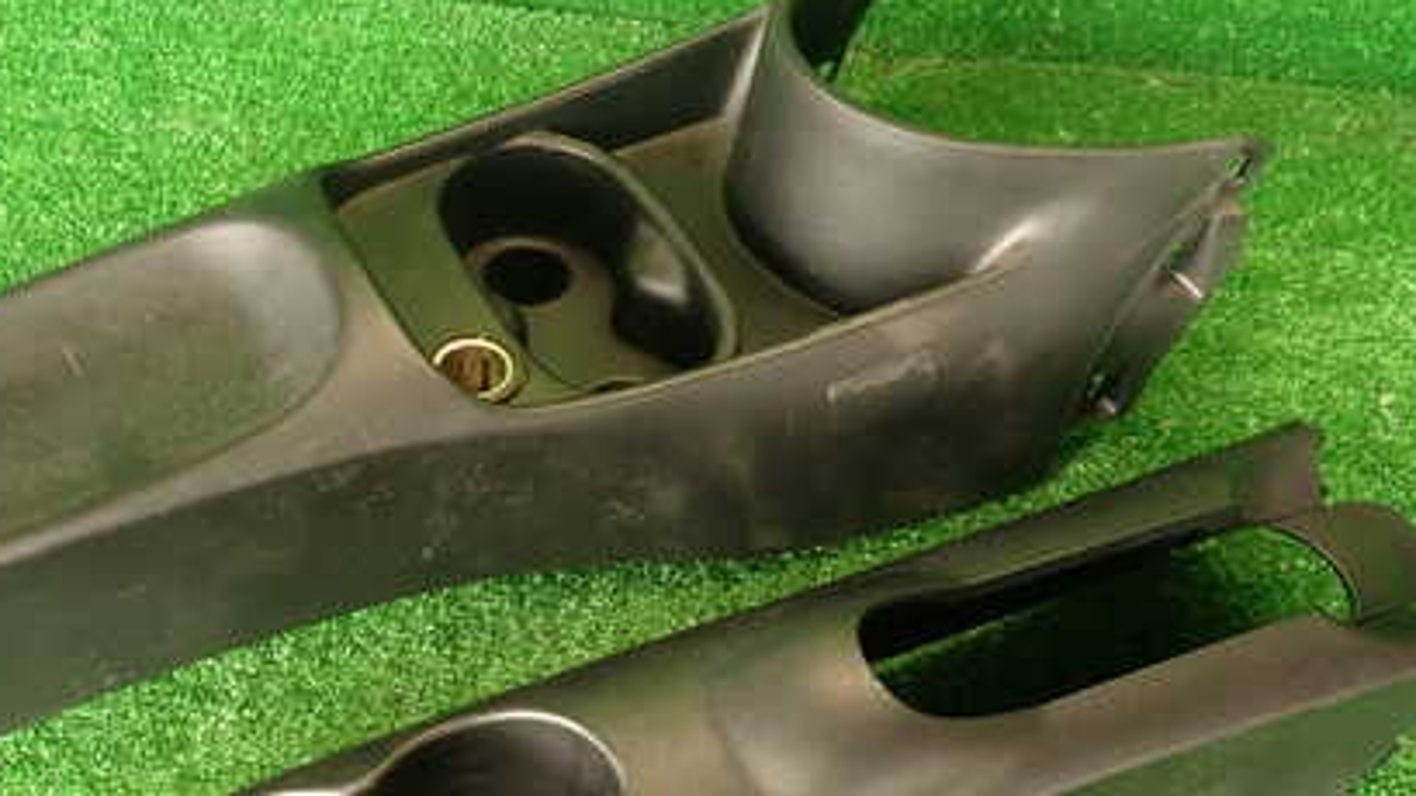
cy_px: 578
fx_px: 1502
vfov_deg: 29.3
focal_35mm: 40
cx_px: 602
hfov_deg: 50.3
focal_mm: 4.5
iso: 200
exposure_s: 1/40
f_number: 2
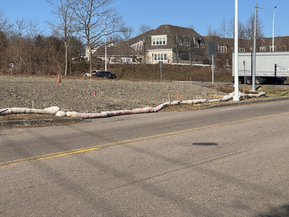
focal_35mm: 77
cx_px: 144
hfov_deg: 25.3
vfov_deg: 19.1
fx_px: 643
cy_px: 108
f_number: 2.8
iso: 25
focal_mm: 9
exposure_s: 1/1054
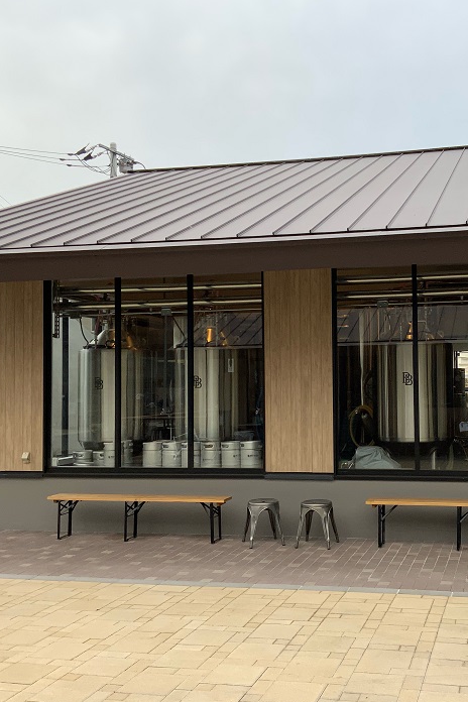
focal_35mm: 41
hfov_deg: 32.1
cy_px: 356
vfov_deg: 47.4
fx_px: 799
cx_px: 340
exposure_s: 1/340
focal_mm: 3
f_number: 1.8
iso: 16
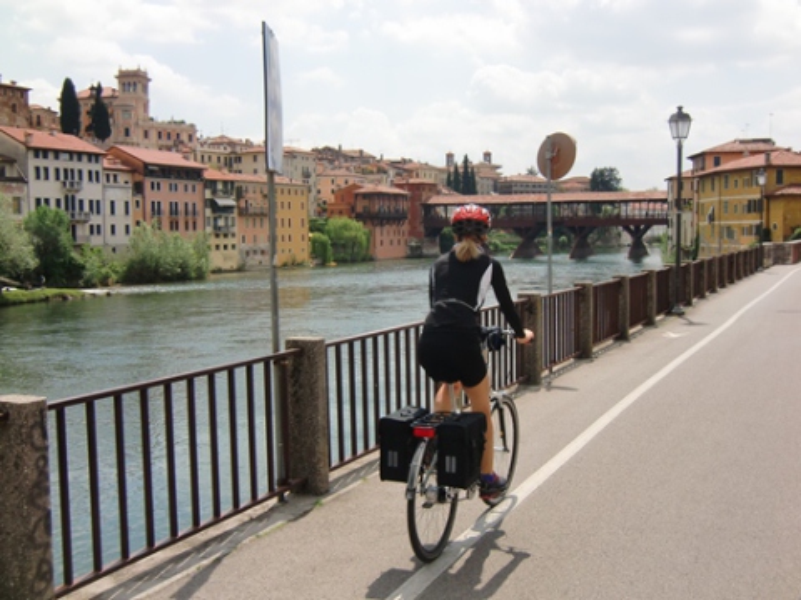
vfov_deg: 36.0
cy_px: 300
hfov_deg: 46.8
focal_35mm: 40
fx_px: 926
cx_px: 400
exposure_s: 1/800
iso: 64
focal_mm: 7.1
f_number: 3.8
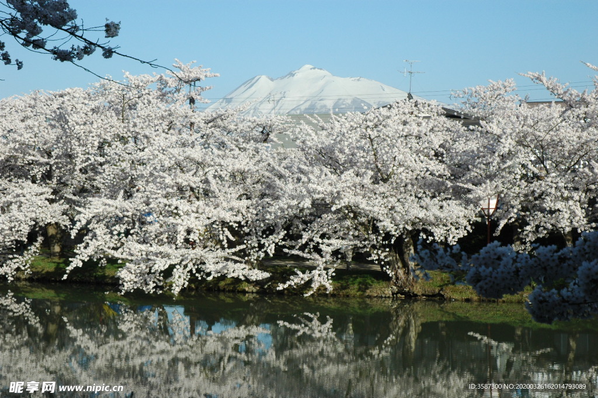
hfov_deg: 28.1
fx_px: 1195
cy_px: 199
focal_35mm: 72
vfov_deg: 18.9
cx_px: 299
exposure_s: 1/400
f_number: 11
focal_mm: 48
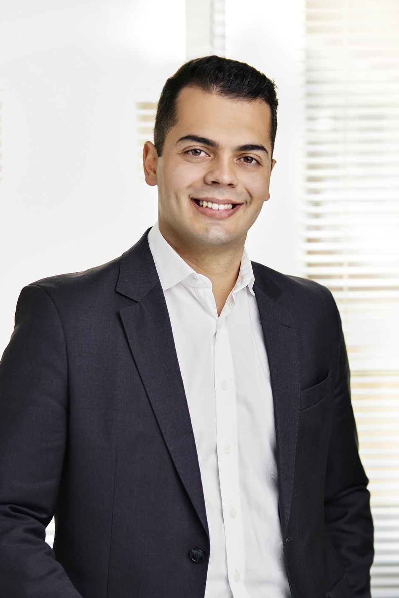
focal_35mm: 95
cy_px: 366
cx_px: 187
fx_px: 1580
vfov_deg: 21.4
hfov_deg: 14.4
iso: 80
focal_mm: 50
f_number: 1.6
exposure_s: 1/80
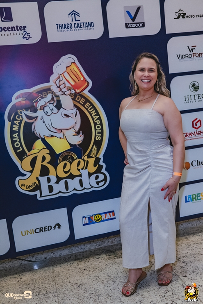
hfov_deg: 36.9
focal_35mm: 36
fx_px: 304
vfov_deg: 53.1
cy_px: 152
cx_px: 102
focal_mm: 24
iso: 2500
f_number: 2.5
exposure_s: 1/800
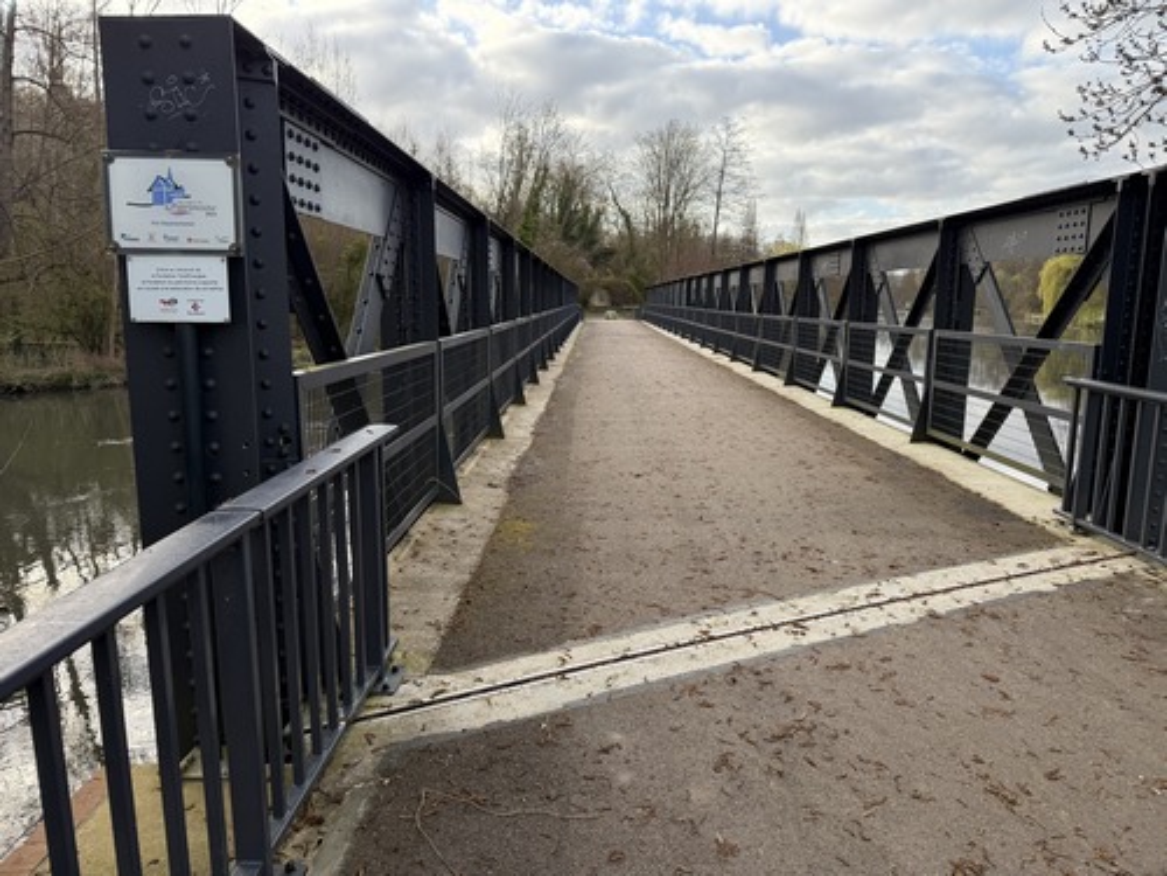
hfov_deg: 71.6
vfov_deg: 56.8
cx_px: 584
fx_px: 809
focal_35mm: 24
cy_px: 438
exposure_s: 1/1060
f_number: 1.78
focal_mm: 6.76
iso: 100
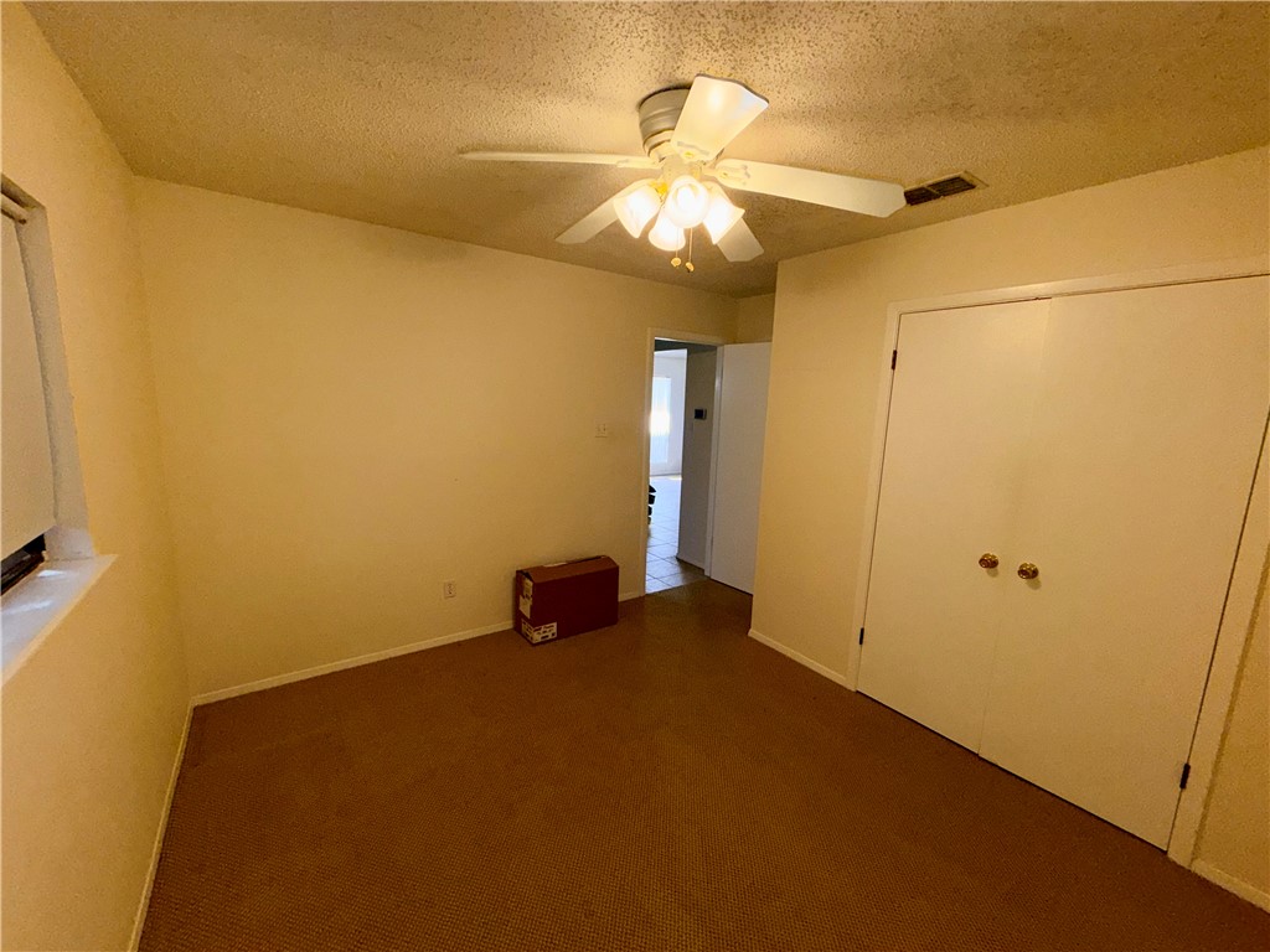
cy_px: 476
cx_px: 635
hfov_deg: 102.1
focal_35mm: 14
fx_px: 514
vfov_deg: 85.7
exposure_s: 1/120
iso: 64
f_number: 2.2
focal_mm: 2.22
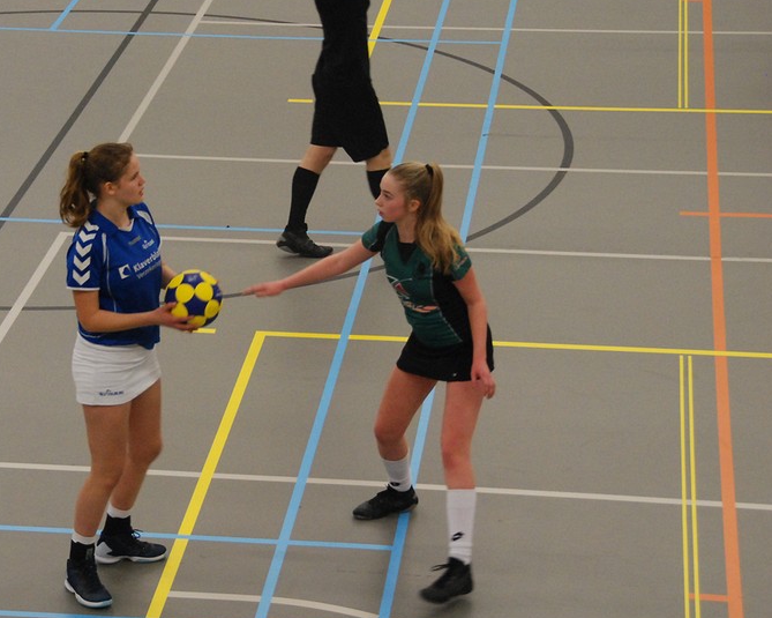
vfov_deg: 13.0
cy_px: 306
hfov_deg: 16.2
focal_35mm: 119
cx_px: 250
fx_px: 2712
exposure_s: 1/100
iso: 1250
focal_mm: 55
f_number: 4.8
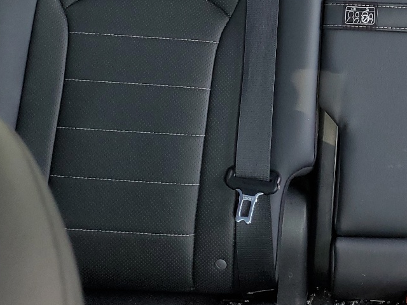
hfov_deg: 27.8
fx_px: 764
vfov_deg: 21.3
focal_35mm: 65
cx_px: 421
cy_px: -39
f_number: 1.5
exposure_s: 1/120
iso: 72
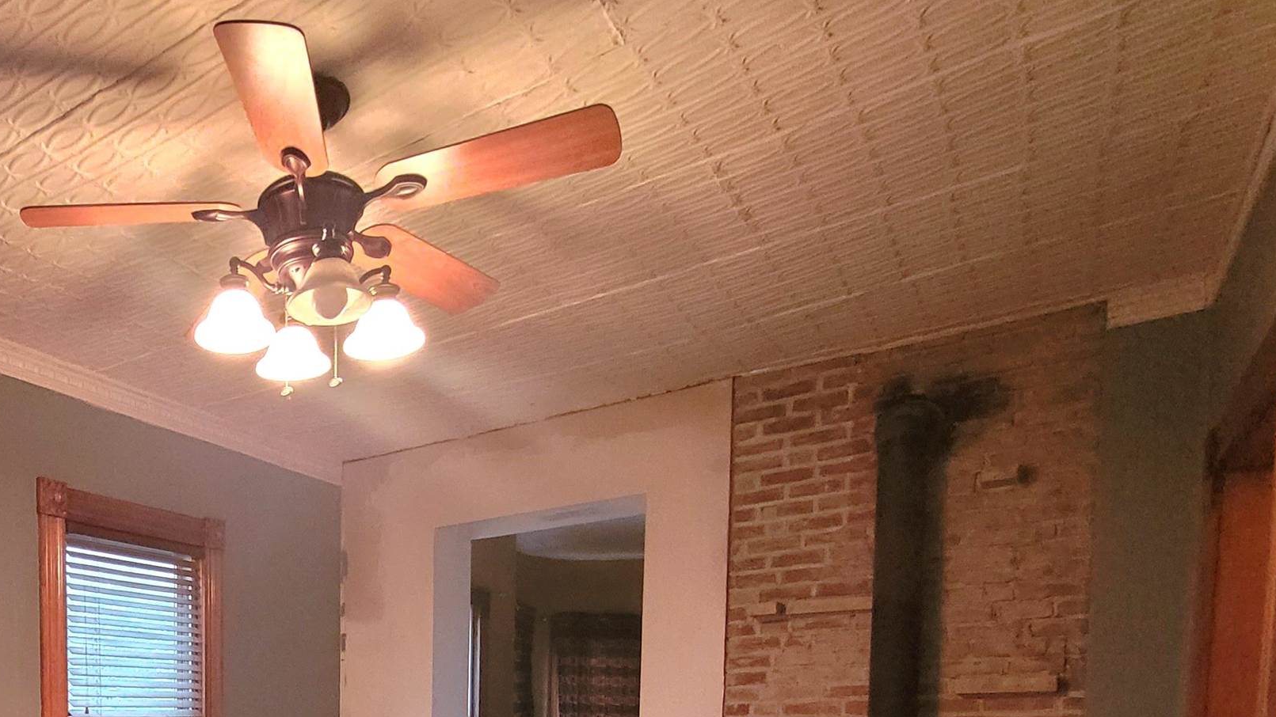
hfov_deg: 62.7
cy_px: 783
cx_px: 219
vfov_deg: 36.5
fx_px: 913
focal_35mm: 27
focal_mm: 1.74
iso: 640
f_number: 2.2
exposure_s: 1/30
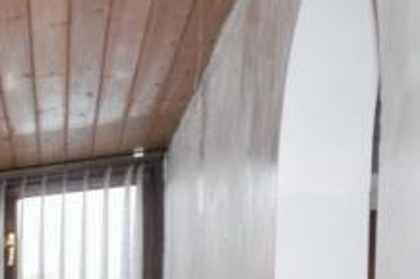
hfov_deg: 16.0
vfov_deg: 14.6
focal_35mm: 85
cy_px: 449
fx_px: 990
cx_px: -507
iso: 200
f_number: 5
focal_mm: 12
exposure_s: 1/60
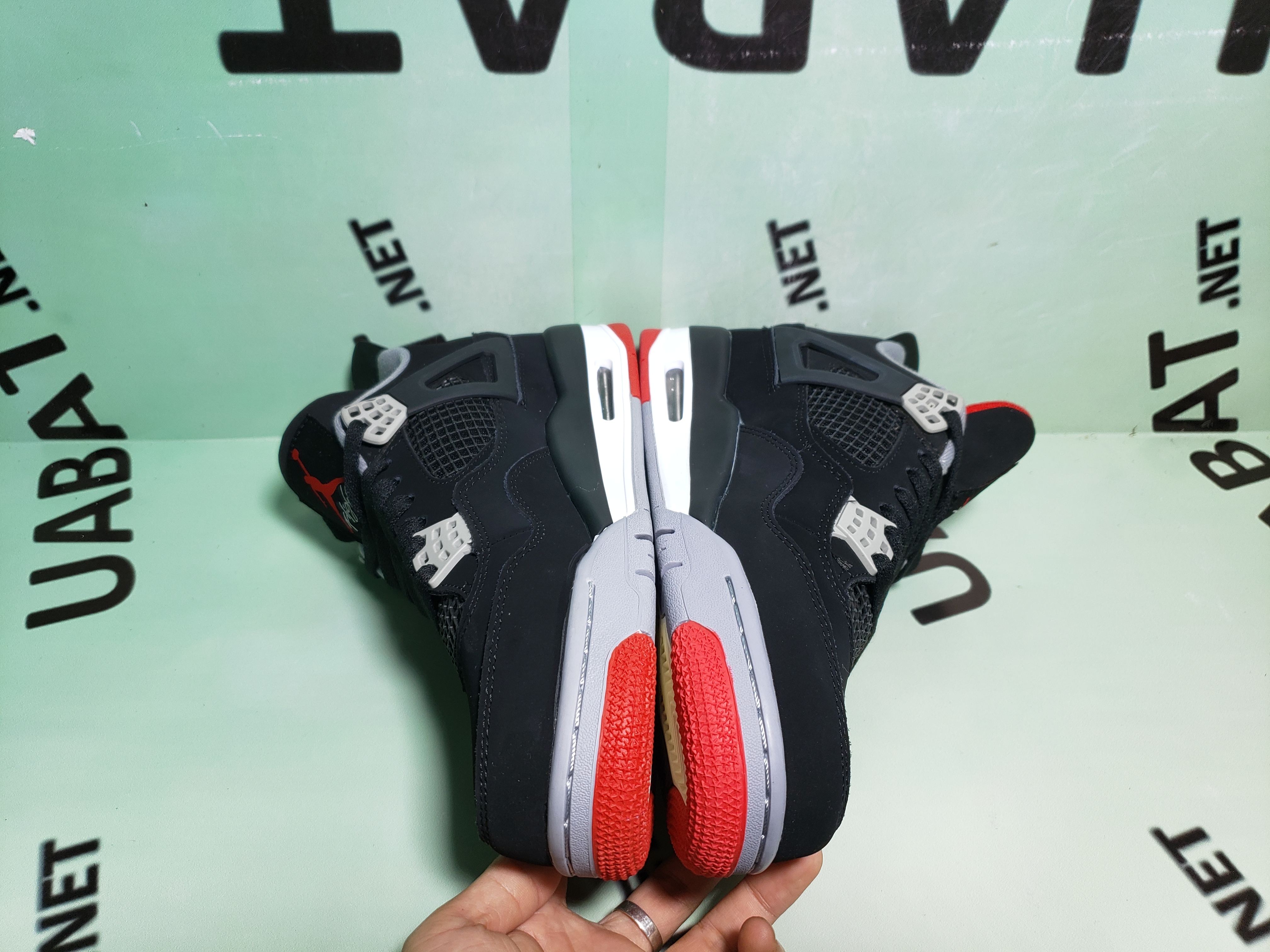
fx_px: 954
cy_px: 476
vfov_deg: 53.1
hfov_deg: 67.3
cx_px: 635
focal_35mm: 26
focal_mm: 4.3
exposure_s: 1/229
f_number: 1.5
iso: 50
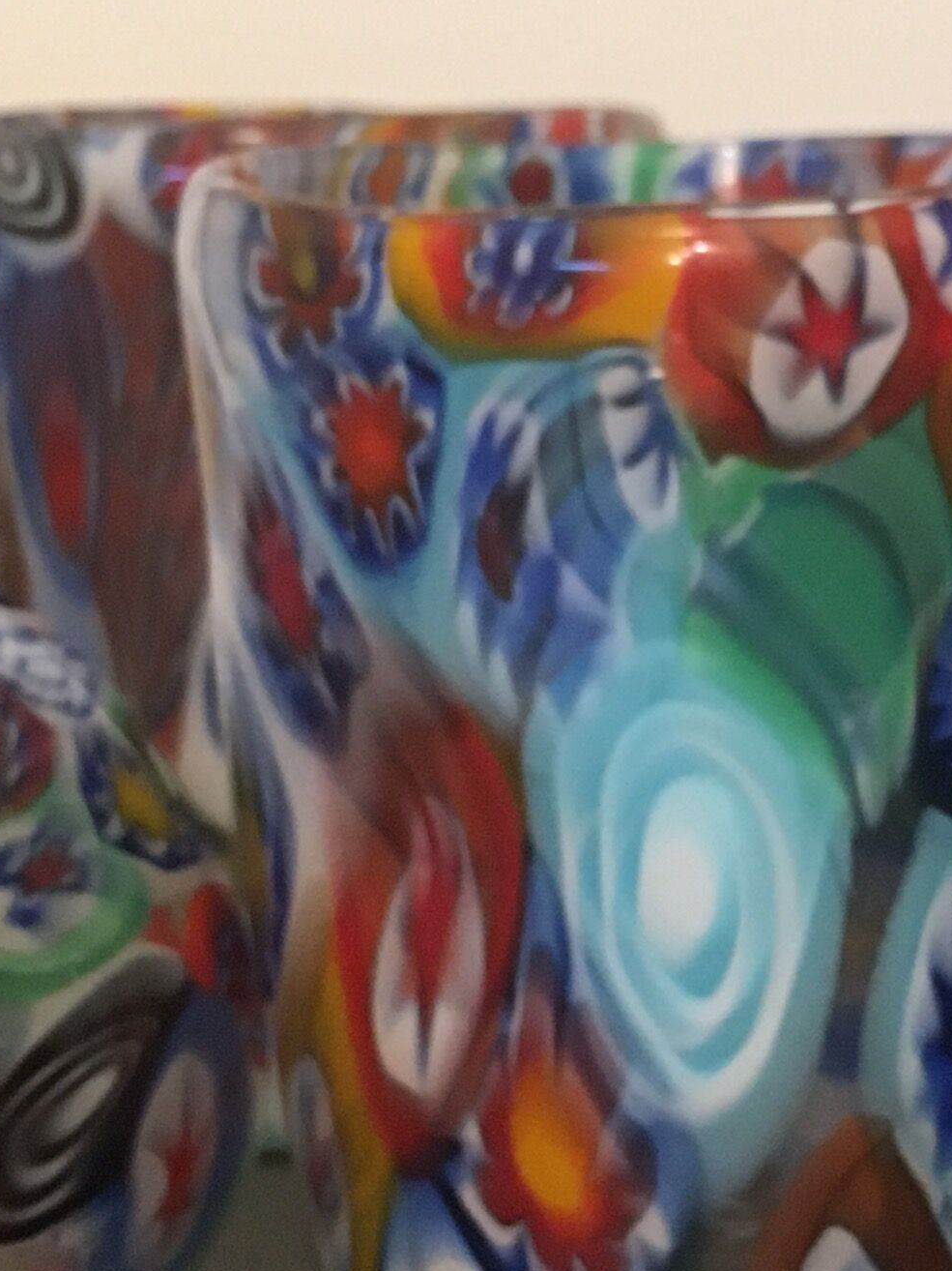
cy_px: 795
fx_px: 3265
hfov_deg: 16.2
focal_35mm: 89
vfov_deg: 22.0
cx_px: 980
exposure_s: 1/17
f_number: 2.2
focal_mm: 4.15
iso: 200
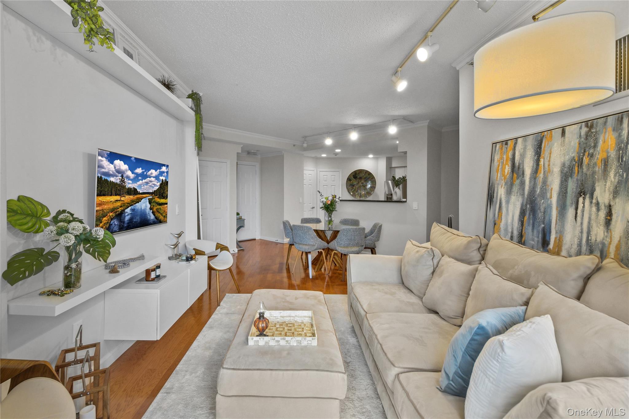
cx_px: 314
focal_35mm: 15
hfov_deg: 100.4
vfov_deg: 77.3
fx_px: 262
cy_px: 210
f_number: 8
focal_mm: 10
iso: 320
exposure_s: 1/3
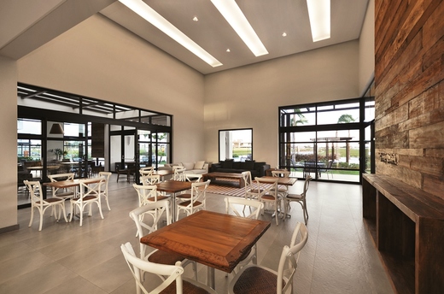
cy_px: 147
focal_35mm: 15
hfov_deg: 100.5
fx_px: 185
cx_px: 222
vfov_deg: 77.0
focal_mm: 10
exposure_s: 1/50
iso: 100
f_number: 3.5
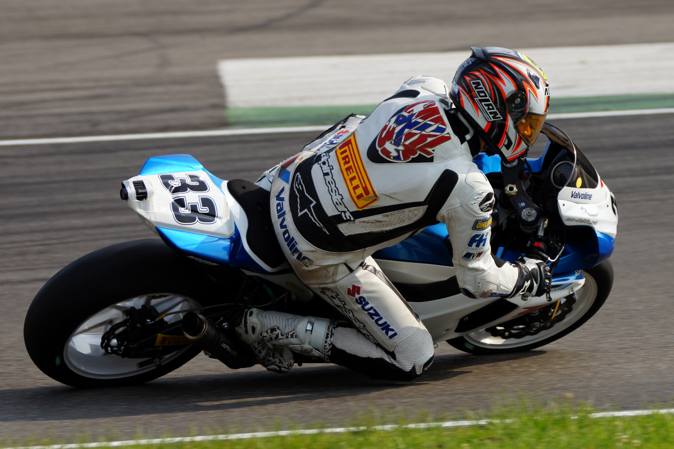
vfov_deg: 5.1
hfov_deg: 7.6
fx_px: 5055
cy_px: 224
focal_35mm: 270
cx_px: 337
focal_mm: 180
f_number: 5.6
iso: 100
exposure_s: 1/800
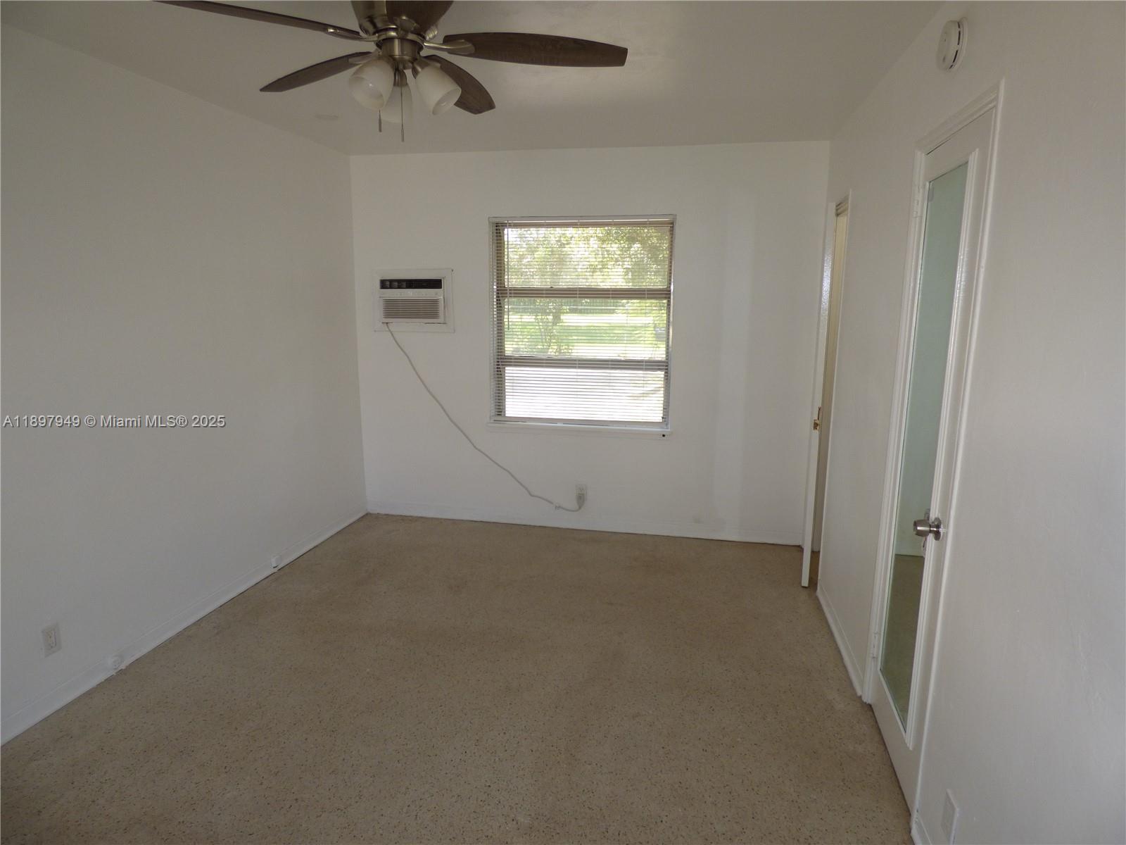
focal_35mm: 20
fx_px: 651
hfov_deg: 81.7
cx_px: 563
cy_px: 422
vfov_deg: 66.0
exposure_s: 1/40
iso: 100
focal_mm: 3.58
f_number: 2.8
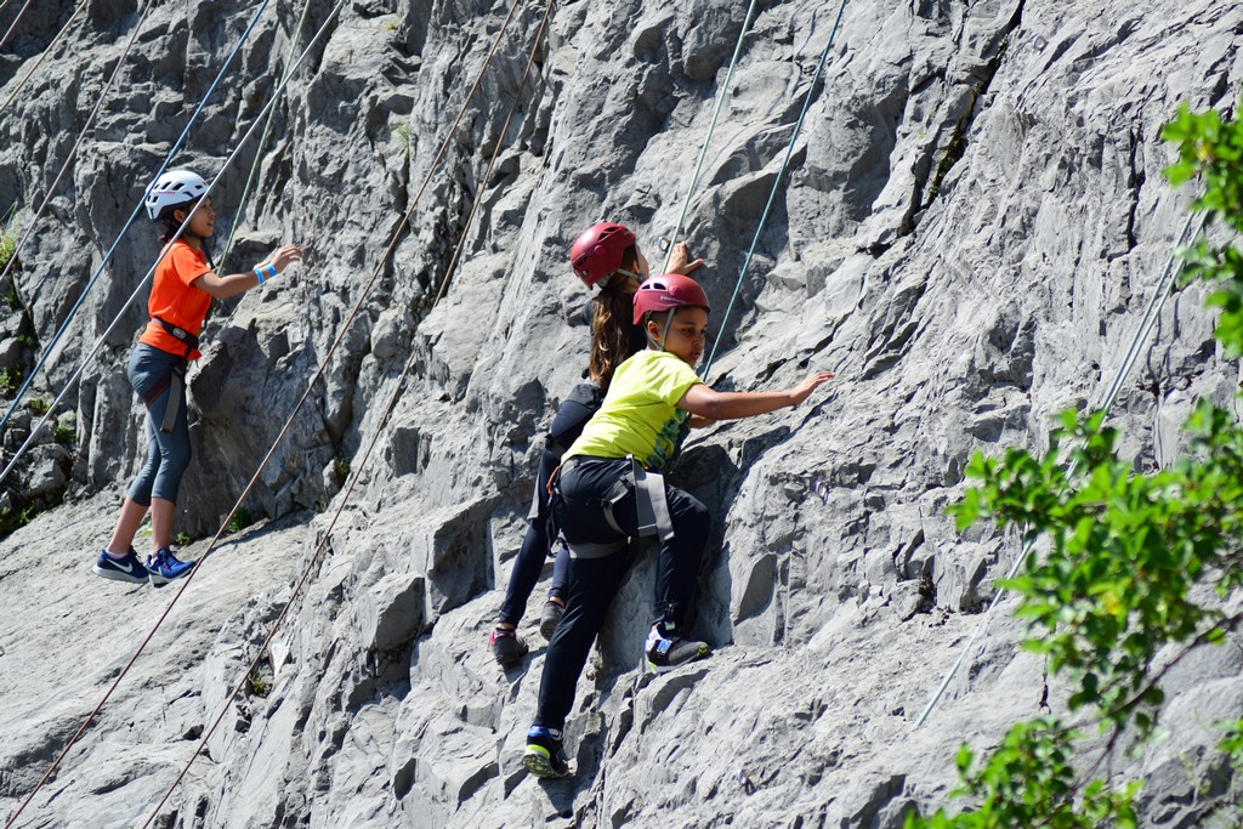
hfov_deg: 11.8
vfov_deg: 7.9
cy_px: 414
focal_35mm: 174
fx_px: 6008
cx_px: 622
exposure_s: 1/1000
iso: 180
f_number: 4.2
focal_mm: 116
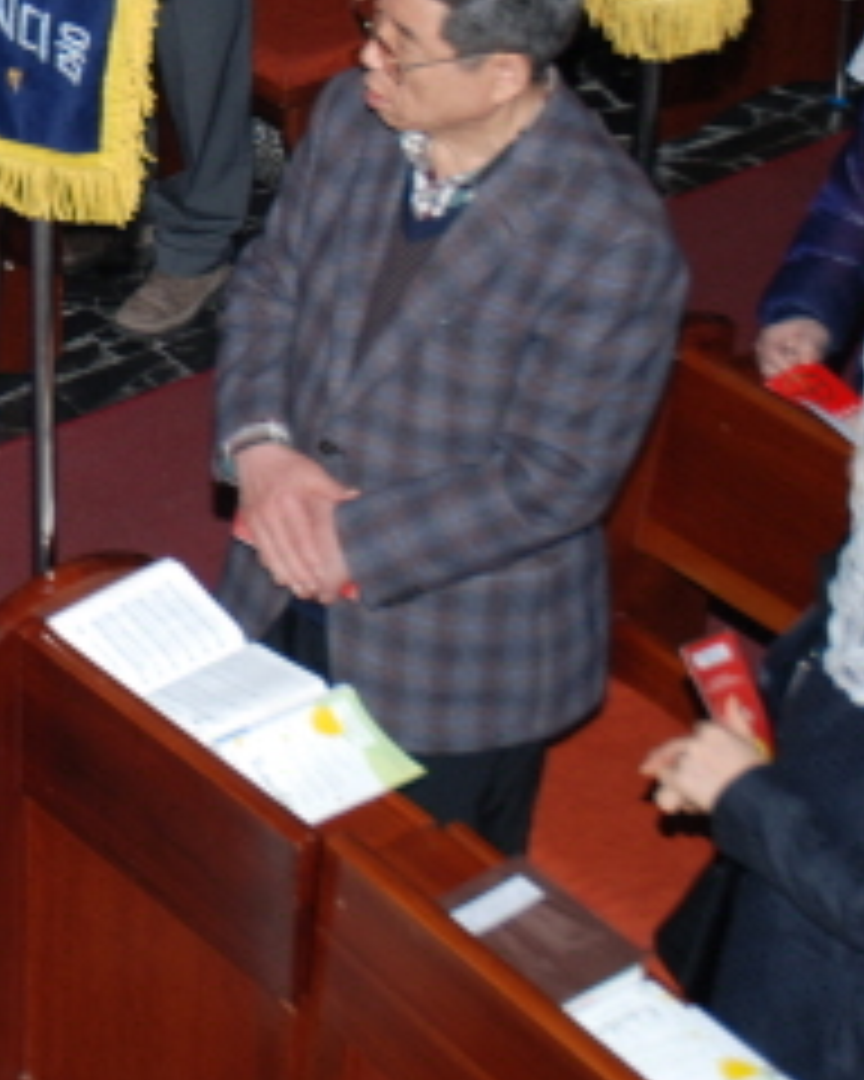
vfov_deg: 15.6
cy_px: 196
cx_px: -693
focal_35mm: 122
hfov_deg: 11.7
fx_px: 3913
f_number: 4.5
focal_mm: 29
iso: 200
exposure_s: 1/60
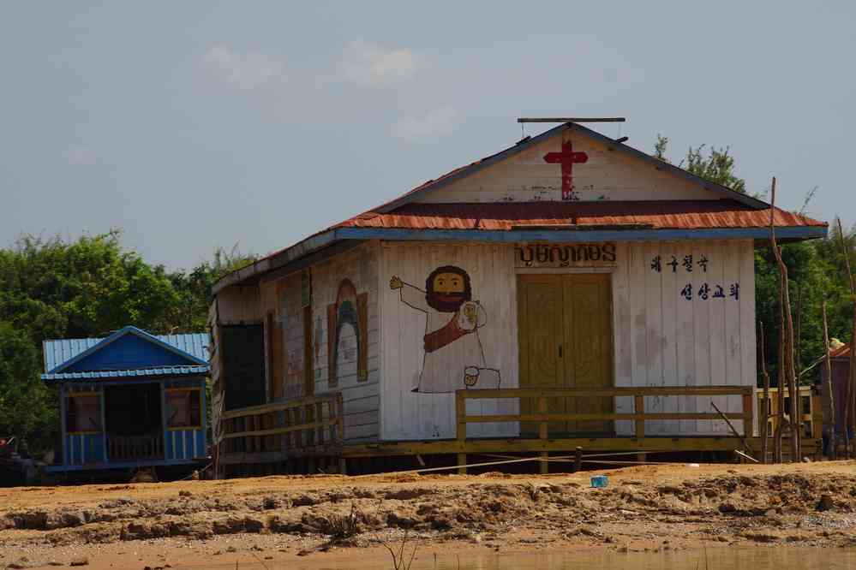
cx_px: 428
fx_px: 4280
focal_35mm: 180
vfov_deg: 7.6
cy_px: 285
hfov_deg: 11.4
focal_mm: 120
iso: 200
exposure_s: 1/200
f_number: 10
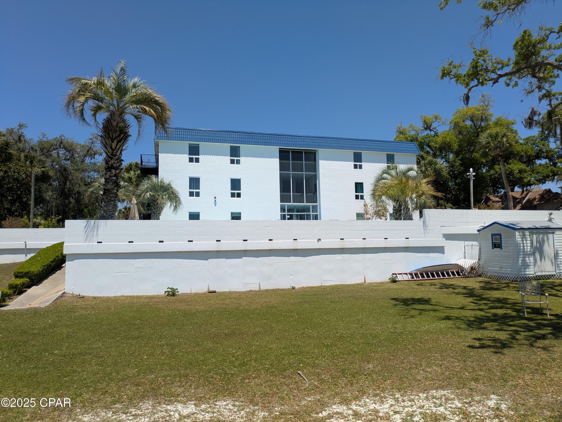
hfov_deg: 69.4
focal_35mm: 25
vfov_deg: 54.9
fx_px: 406
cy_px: 211
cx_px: 281
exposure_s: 1/2732
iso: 53
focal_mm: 5.43
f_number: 1.89
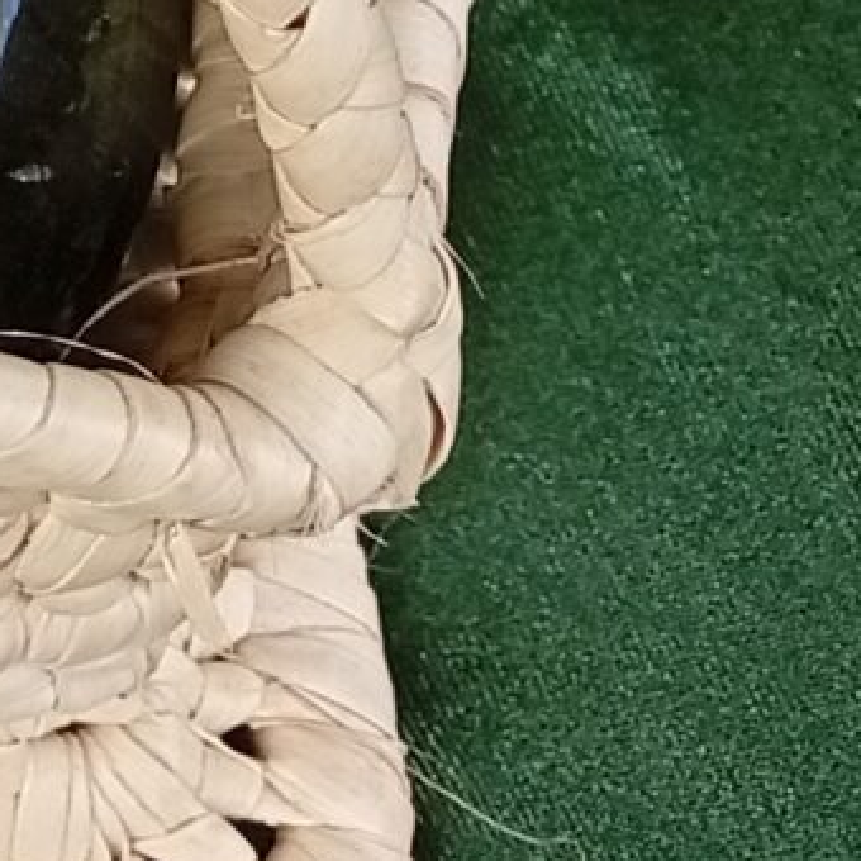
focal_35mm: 180
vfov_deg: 9.2
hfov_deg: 7.7
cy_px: -760
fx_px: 5065
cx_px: -2137
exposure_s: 1/107
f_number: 1.8
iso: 50
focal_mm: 3.98
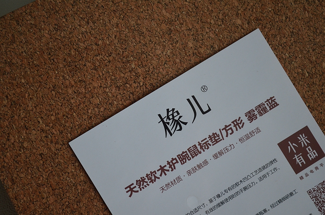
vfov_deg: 18.1
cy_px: 108
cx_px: 162
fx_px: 676
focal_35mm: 75
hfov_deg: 27.0
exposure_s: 1/50
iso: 800
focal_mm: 50
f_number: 5.6
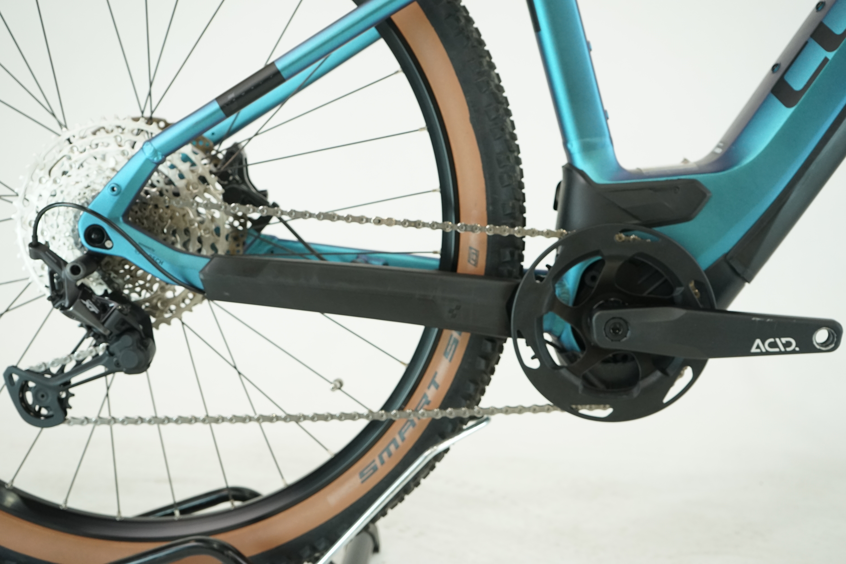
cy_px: 282
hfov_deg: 47.4
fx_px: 963
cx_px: 423
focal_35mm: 41
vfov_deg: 32.6
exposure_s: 1/200
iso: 1600
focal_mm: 41
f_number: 5.6
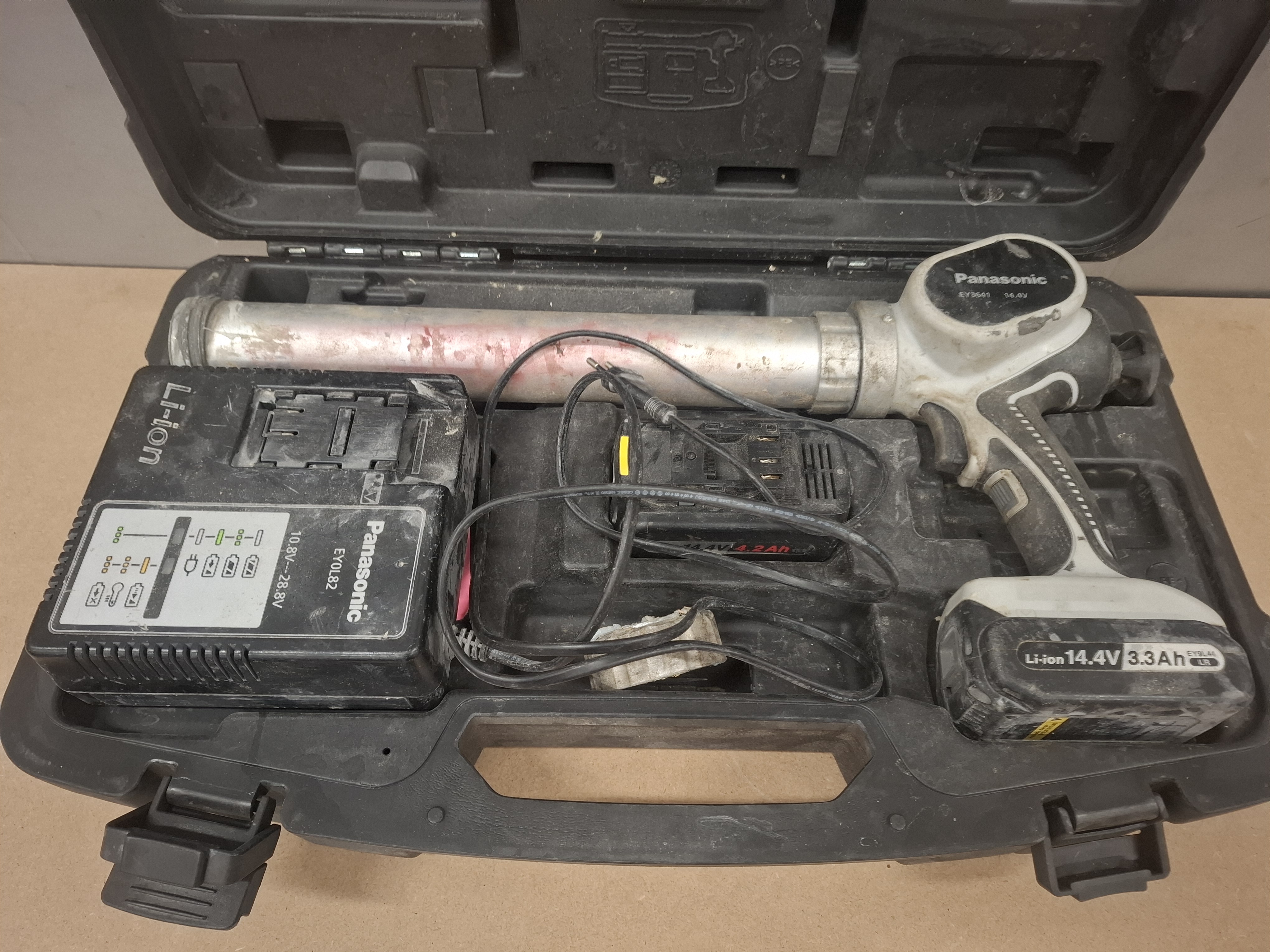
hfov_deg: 73.9
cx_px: 635
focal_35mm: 23
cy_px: 476
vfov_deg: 58.9
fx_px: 844
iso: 320
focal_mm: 5.54
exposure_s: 1/25
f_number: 1.8
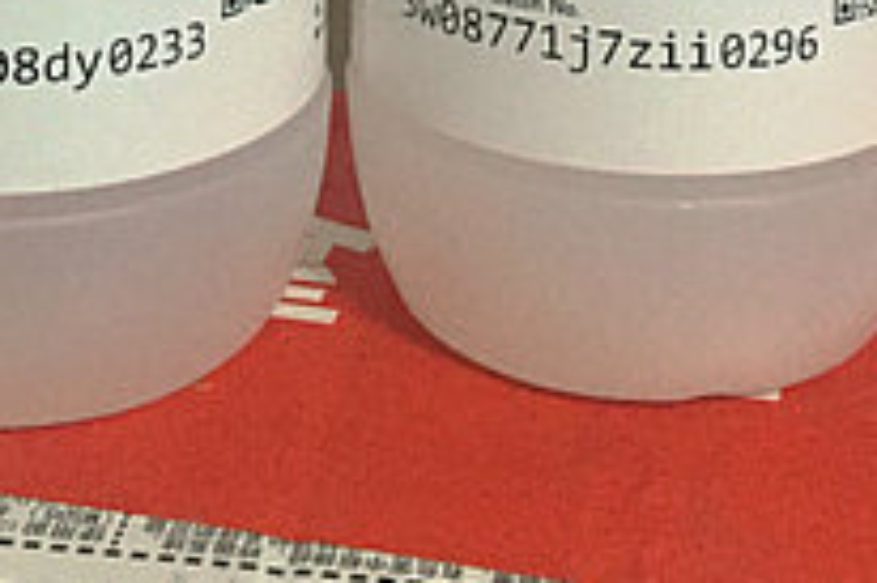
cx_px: 404
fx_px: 2142
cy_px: -557
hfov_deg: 23.1
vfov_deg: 13.4
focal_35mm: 88
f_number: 2.2
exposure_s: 1/25
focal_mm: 4.15
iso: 250
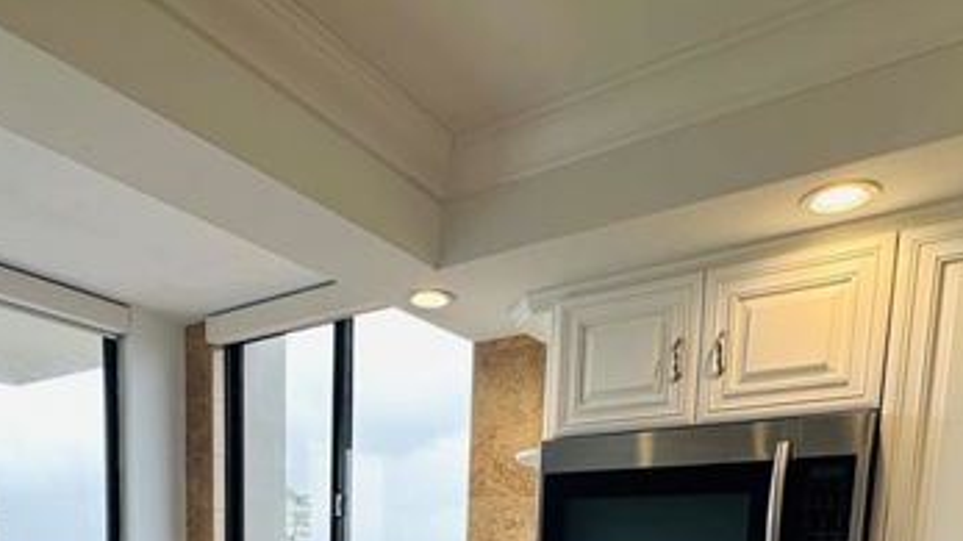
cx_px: 387
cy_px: 682
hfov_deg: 62.1
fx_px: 791
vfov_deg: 30.6
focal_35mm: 31
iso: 40
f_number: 2.2
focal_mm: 2.22
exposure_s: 1/138
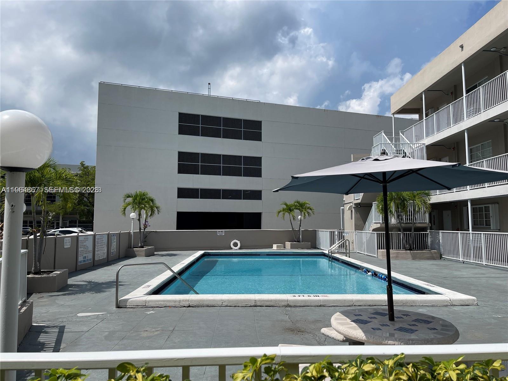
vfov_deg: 53.1
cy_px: 190
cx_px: 254
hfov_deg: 67.3
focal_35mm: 26
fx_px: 382
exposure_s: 1/7407
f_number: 1.6
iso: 32
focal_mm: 5.1
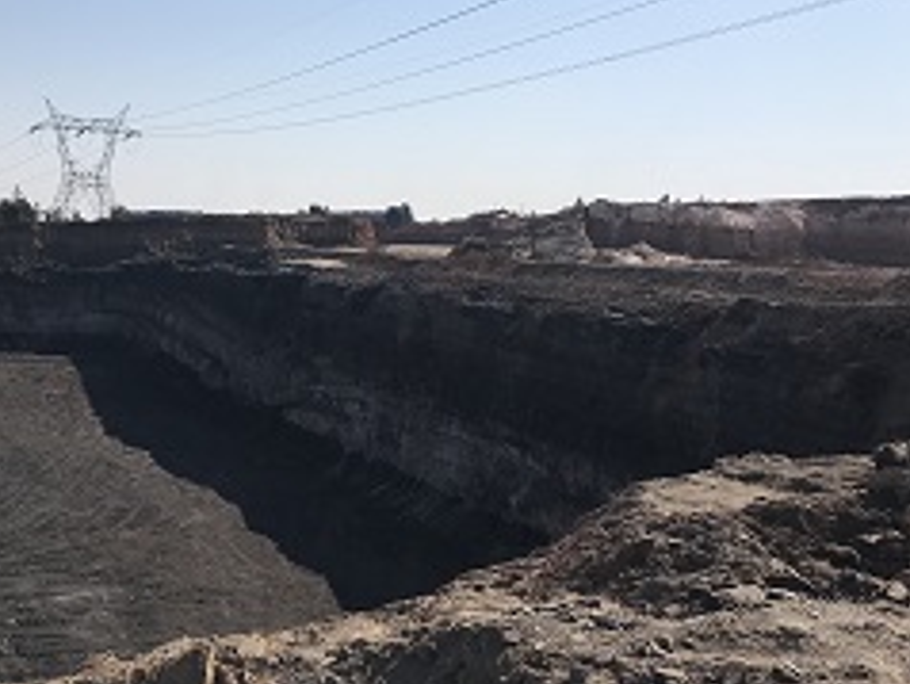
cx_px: 184
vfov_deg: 30.9
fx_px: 1237
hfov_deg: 38.9
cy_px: 310
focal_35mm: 47
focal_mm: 3.99
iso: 20
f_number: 1.8
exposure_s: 1/4566
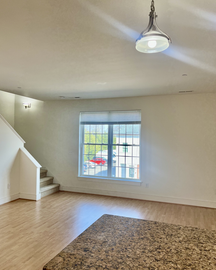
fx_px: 224
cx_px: 107
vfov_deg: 62.2
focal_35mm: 28
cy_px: 134
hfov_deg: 51.5
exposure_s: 1/153
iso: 64
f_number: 1.6
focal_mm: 5.1
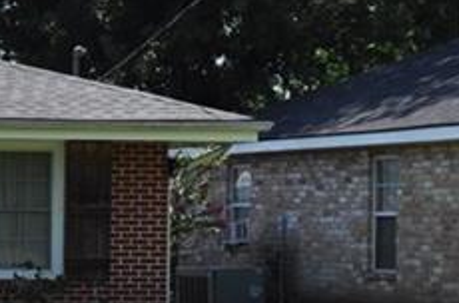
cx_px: -463
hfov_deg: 10.8
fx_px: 2212
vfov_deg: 7.8
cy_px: 284
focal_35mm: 174
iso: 200
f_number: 10
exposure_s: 1/400
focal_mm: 26
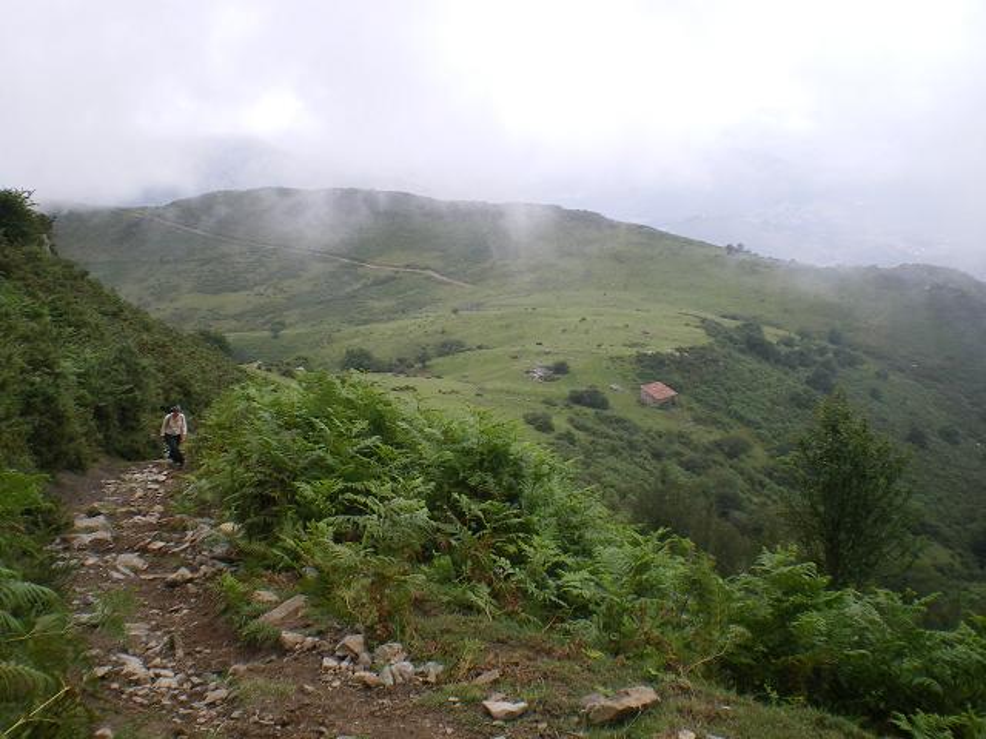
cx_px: 493
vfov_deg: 37.7
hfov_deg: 49.0
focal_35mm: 38
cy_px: 370
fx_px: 1082
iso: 64
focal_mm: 6.3
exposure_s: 1/160
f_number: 4.6
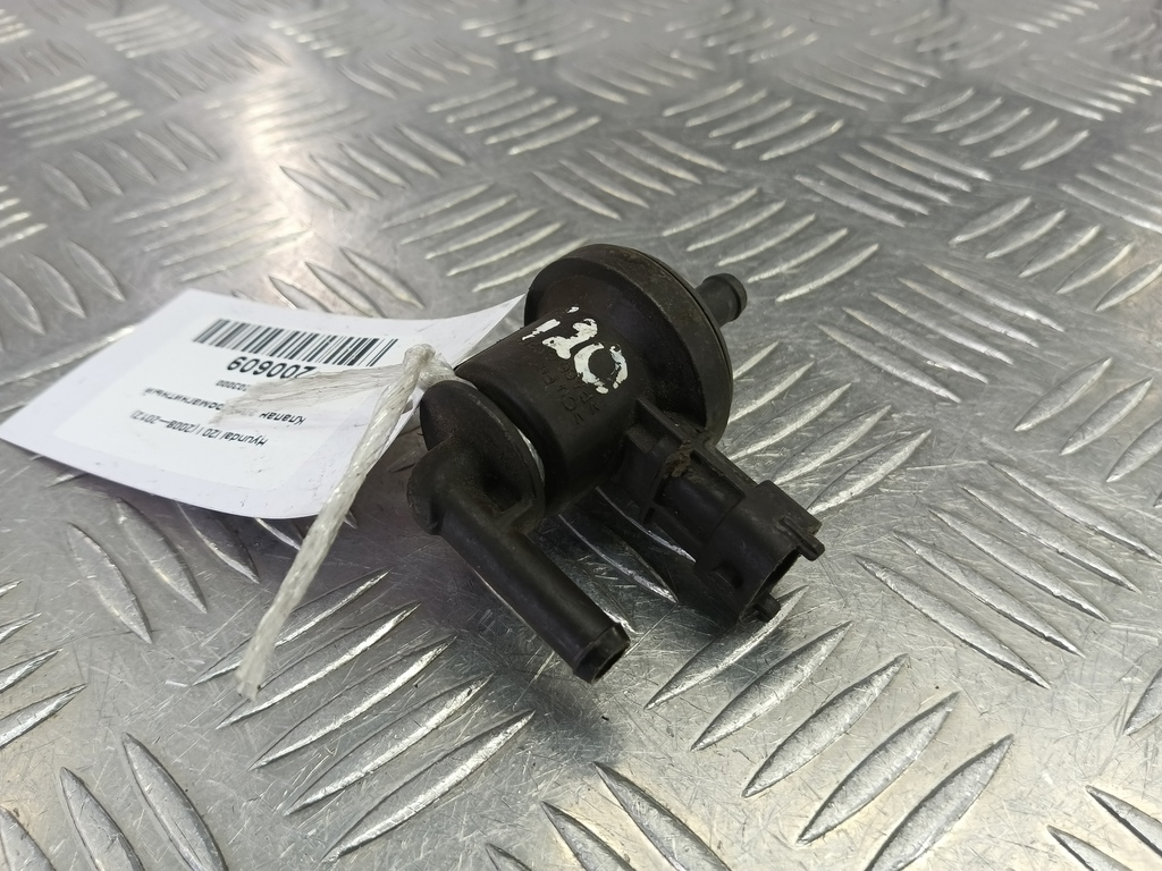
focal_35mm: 23
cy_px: 436
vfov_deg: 58.9
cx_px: 581
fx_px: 772
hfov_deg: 73.9
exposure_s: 1/50
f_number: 1.6
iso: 118
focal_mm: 4.11
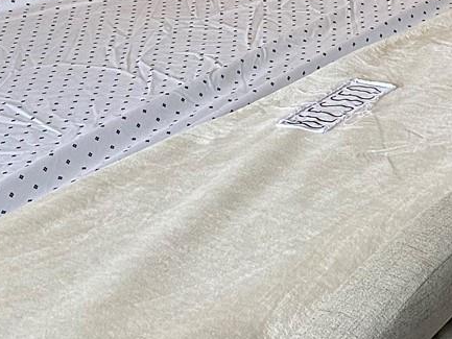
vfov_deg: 14.1
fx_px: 1254
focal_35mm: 96
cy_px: -224
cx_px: 656
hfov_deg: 18.4
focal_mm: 4.25
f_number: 1.8
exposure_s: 1/60
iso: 100
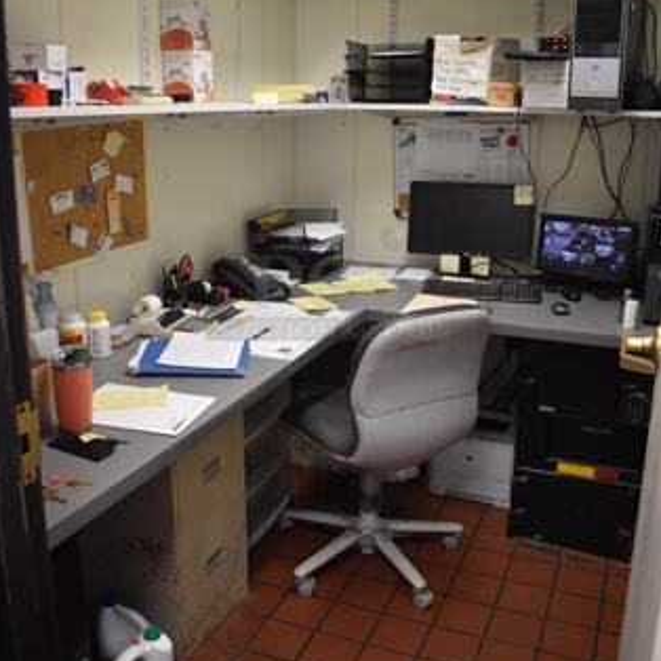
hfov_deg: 47.2
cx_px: 328
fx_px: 756
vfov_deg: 47.1
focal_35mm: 35
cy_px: 283
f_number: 3.5
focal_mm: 18
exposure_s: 1/125
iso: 2200
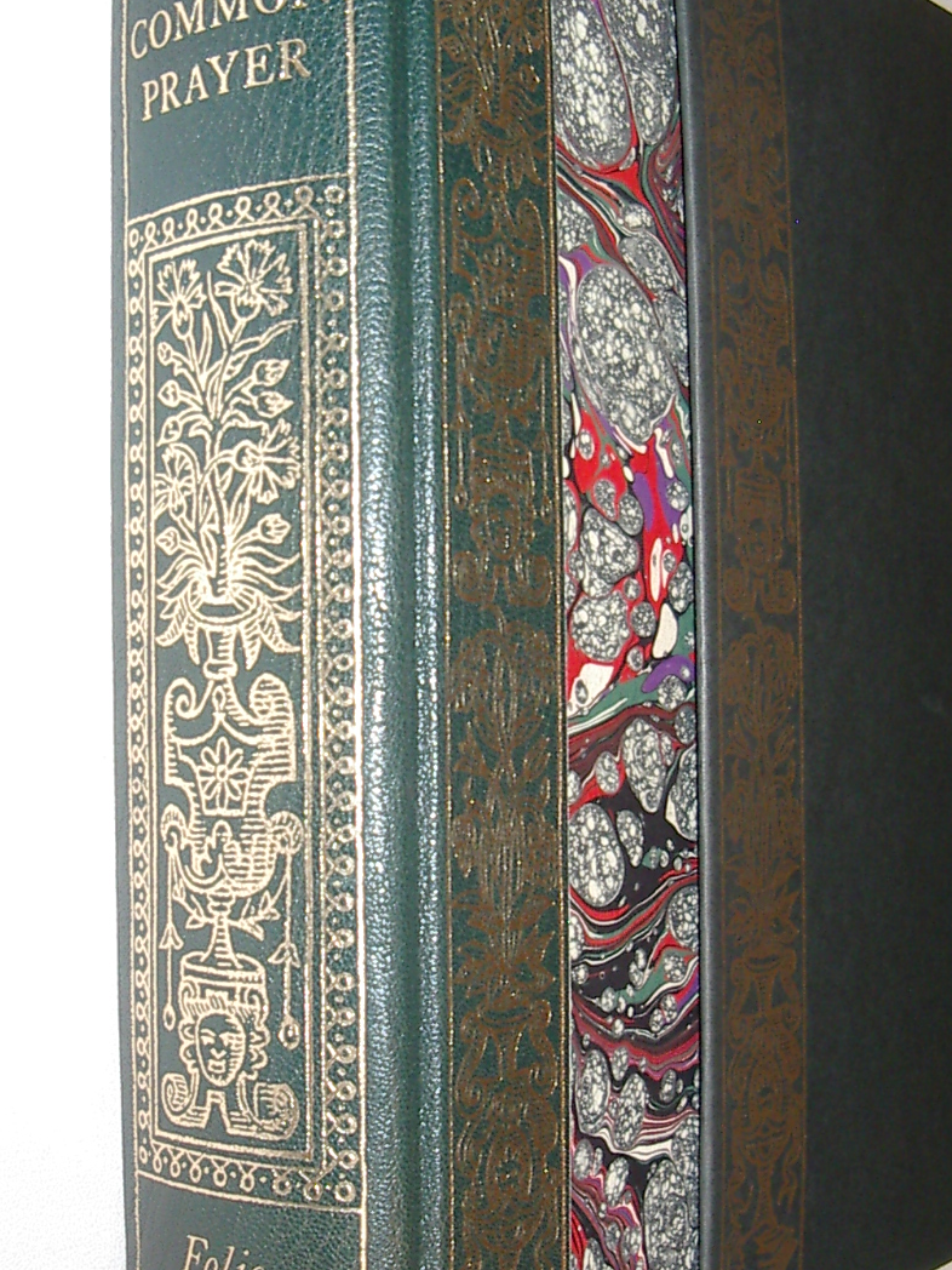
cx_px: 380
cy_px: 659
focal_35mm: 58
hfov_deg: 25.2
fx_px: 2127
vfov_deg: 33.2
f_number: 2.6
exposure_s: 1/60
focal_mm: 5.8
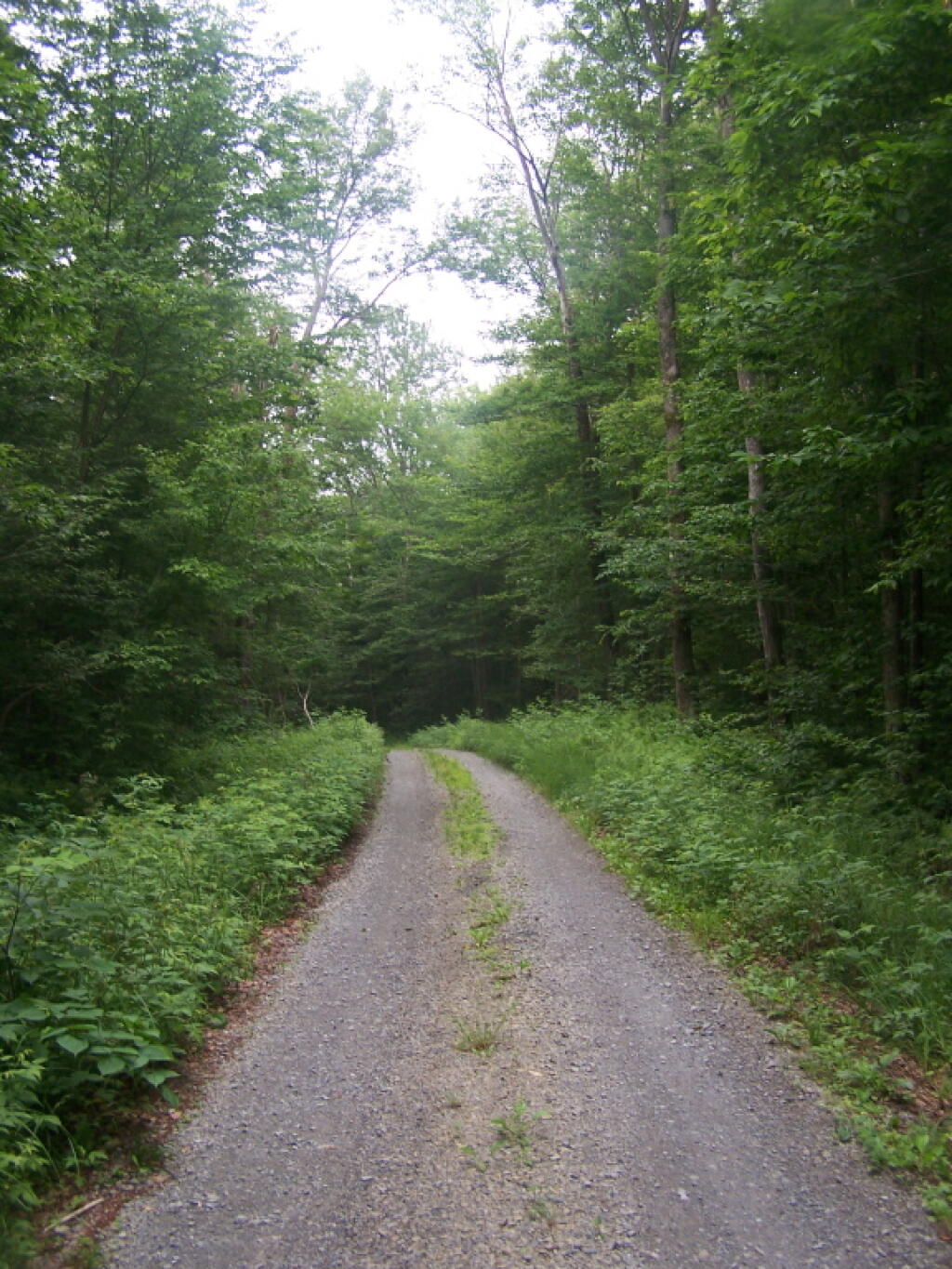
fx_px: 1393
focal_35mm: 38
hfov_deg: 37.7
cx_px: 476
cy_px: 634
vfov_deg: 49.0
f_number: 2.8
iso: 80
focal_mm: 6.3
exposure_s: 1/80
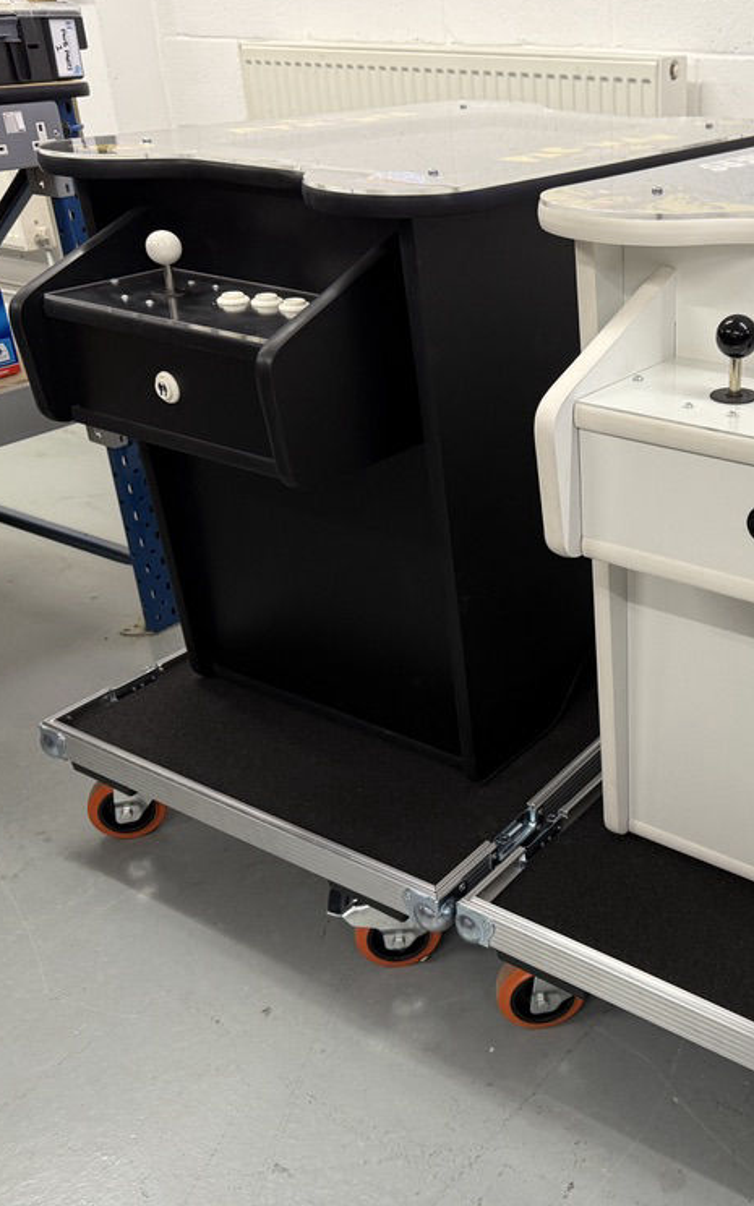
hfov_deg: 34.3
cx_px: 678
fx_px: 1151
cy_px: 585
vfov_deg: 55.3
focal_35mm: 35
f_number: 1.78
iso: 160
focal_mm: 6.76
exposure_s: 1/50
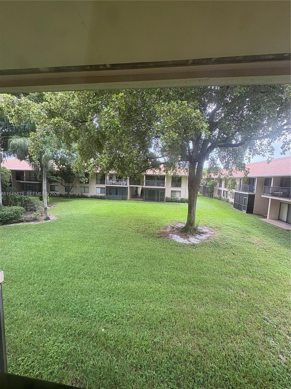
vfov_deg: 102.1
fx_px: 157
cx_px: 146
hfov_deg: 85.7
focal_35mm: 14
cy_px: 194
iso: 40
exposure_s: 1/119
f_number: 2.2
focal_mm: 2.22
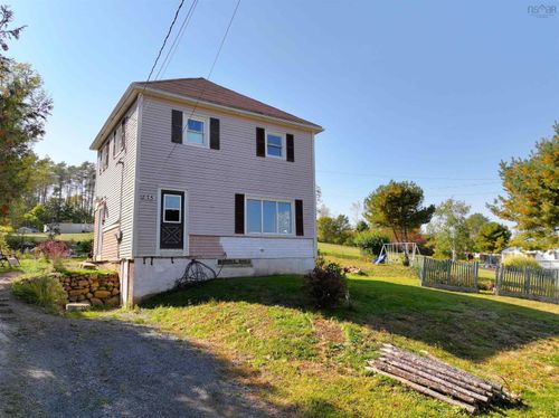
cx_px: 280
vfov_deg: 56.7
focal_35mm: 24
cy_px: 209
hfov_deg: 71.6
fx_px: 387
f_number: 2.8
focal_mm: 12.29
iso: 160
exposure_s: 1/100
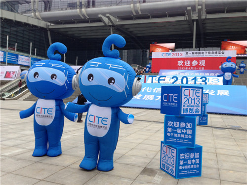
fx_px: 235
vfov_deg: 42.9
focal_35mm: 33
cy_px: 92
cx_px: 124
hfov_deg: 55.4
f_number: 2.4
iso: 50
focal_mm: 4.13
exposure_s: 1/616
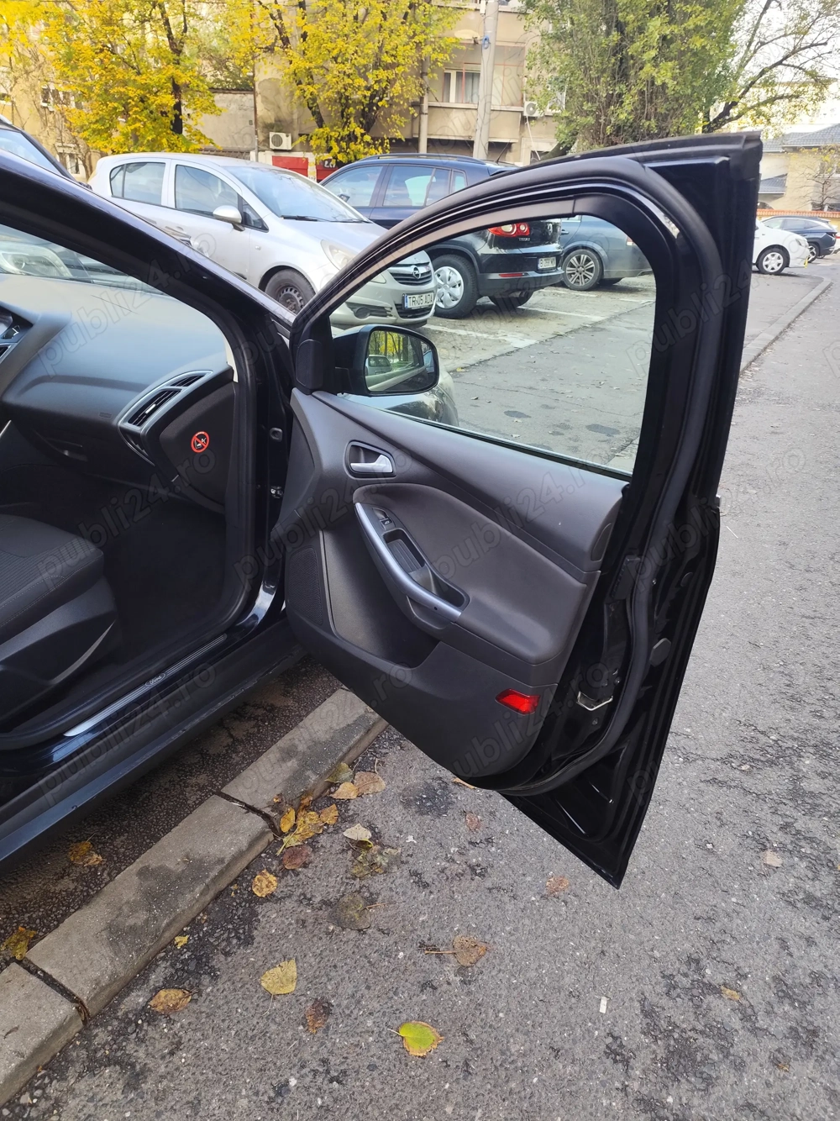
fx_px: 744
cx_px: 420
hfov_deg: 58.9
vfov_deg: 73.9
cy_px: 560
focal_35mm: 23
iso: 50
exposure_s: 1/134
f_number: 1.65
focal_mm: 6.19
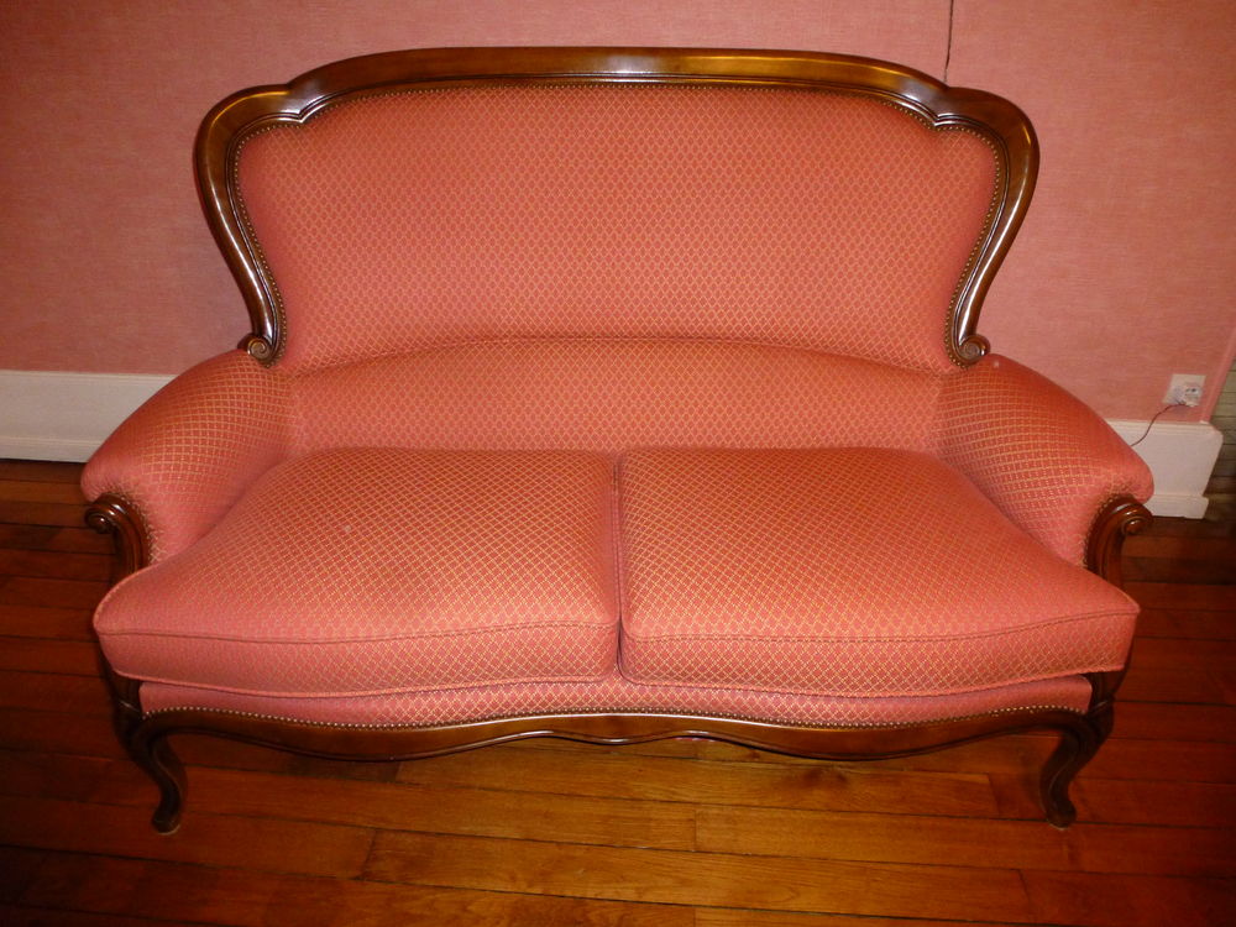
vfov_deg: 56.8
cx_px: 618
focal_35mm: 24
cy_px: 464
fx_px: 857
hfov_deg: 71.6
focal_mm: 4.3
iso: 800
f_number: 3.3
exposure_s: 1/60
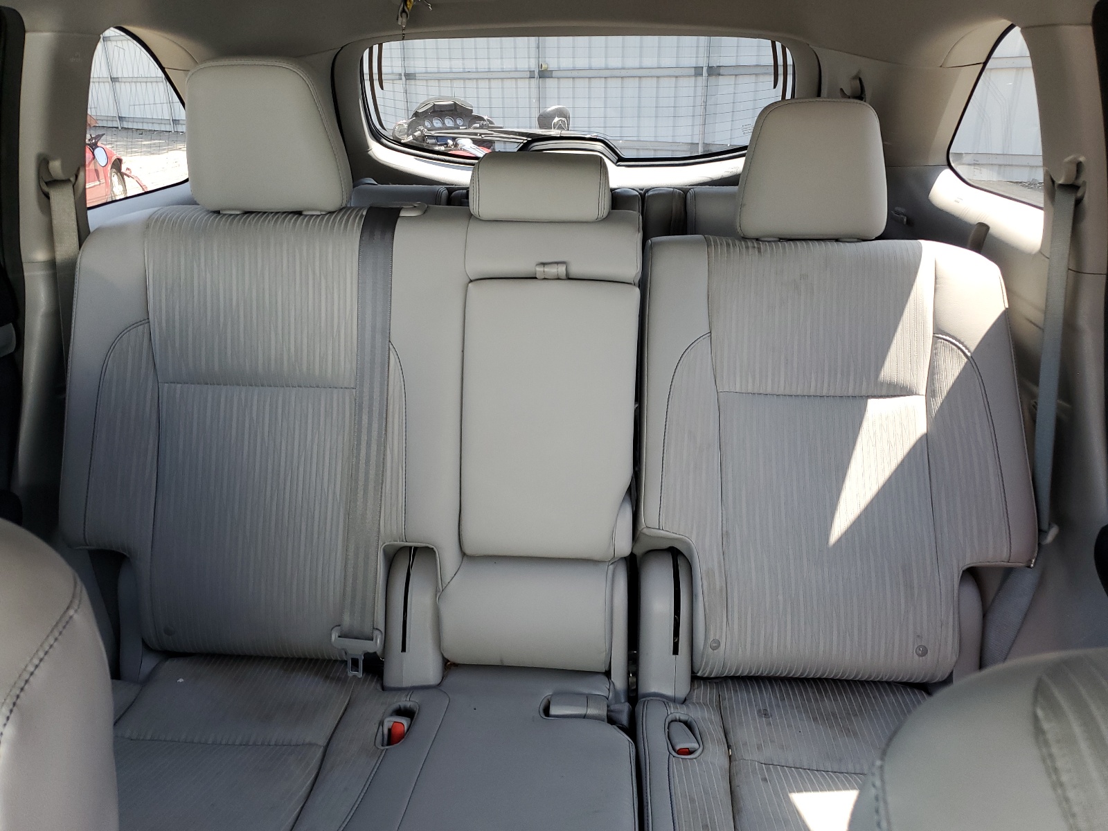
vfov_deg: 53.1
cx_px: 554
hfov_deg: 67.3
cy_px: 416
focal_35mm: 26
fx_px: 832
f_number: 1.5
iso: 71
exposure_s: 1/120
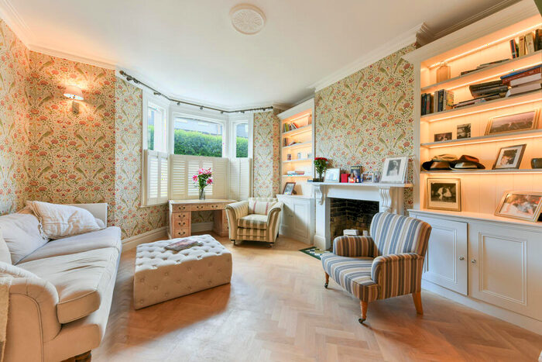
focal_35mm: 13
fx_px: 196
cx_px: 271
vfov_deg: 85.5
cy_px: 181
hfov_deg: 108.3
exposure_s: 1
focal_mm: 13
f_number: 16
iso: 200
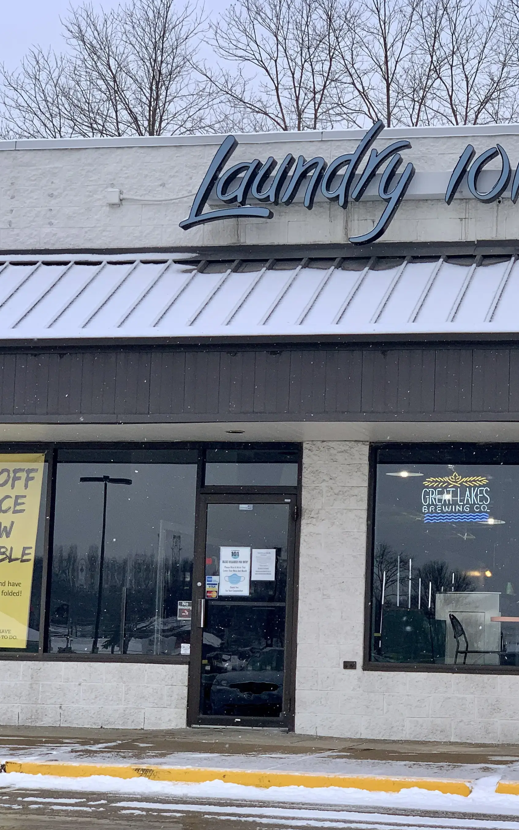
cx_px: 395
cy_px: 428
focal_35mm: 82
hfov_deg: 15.8
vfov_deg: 25.2
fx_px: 1856
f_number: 2.4
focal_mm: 6
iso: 16
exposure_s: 1/505
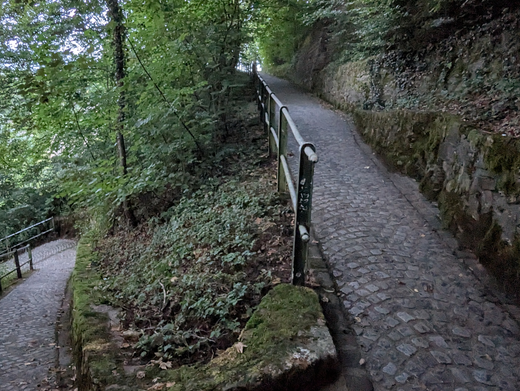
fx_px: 391
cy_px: 191
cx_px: 191
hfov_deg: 66.1
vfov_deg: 53.2
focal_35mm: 26
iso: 501
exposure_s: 1/20
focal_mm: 2.35
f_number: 2.2
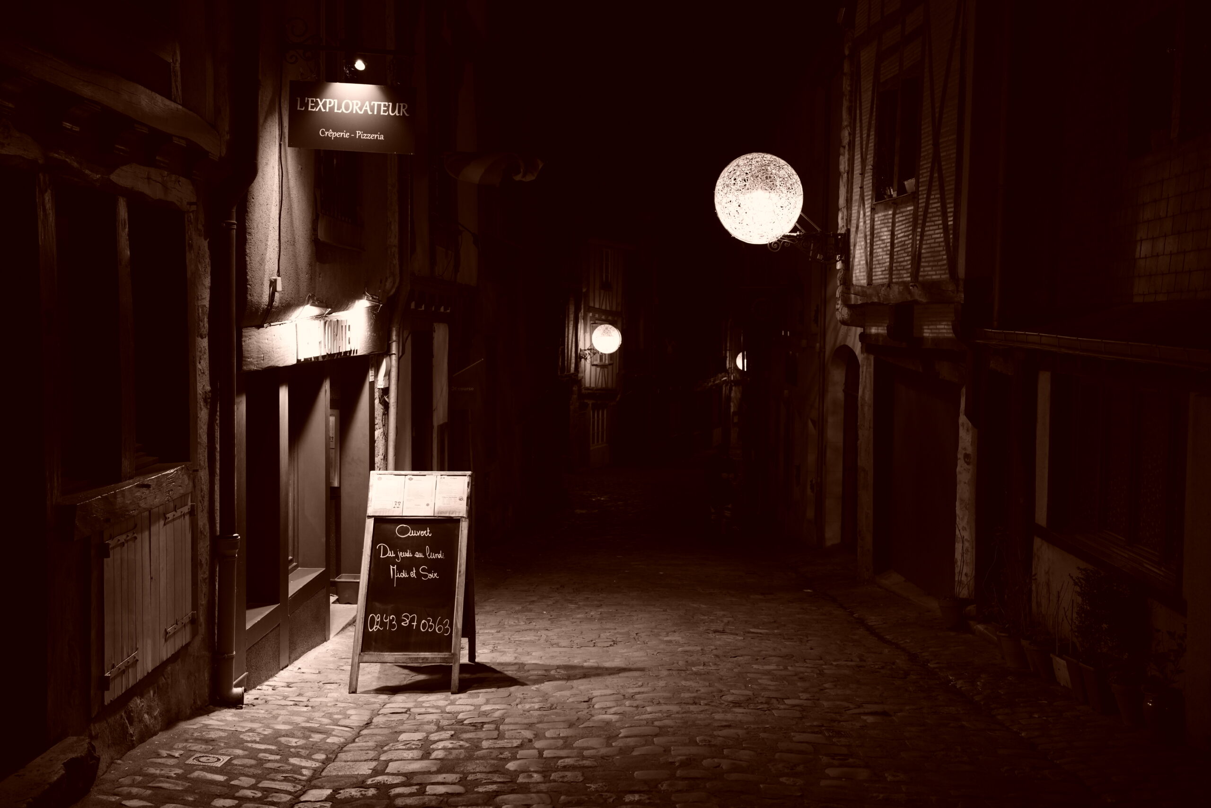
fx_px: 1346
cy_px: 404
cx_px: 606
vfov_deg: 33.4
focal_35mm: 40
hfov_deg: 48.5
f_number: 4.5
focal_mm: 40
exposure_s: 1/25
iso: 1250
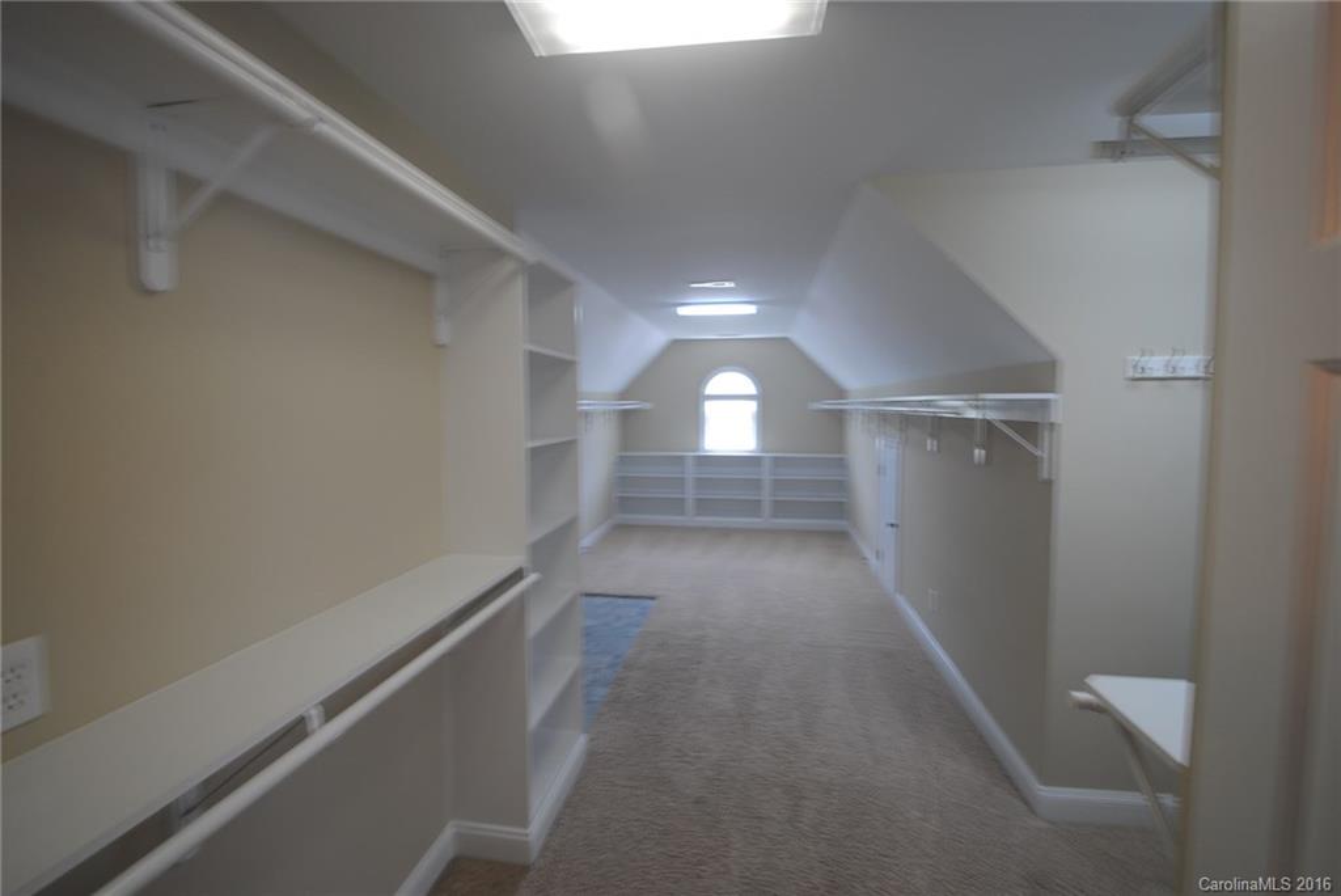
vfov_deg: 77.4
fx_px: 559
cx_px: 670
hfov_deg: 100.4
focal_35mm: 15
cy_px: 448
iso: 100
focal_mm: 10
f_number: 7.1
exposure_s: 1/5
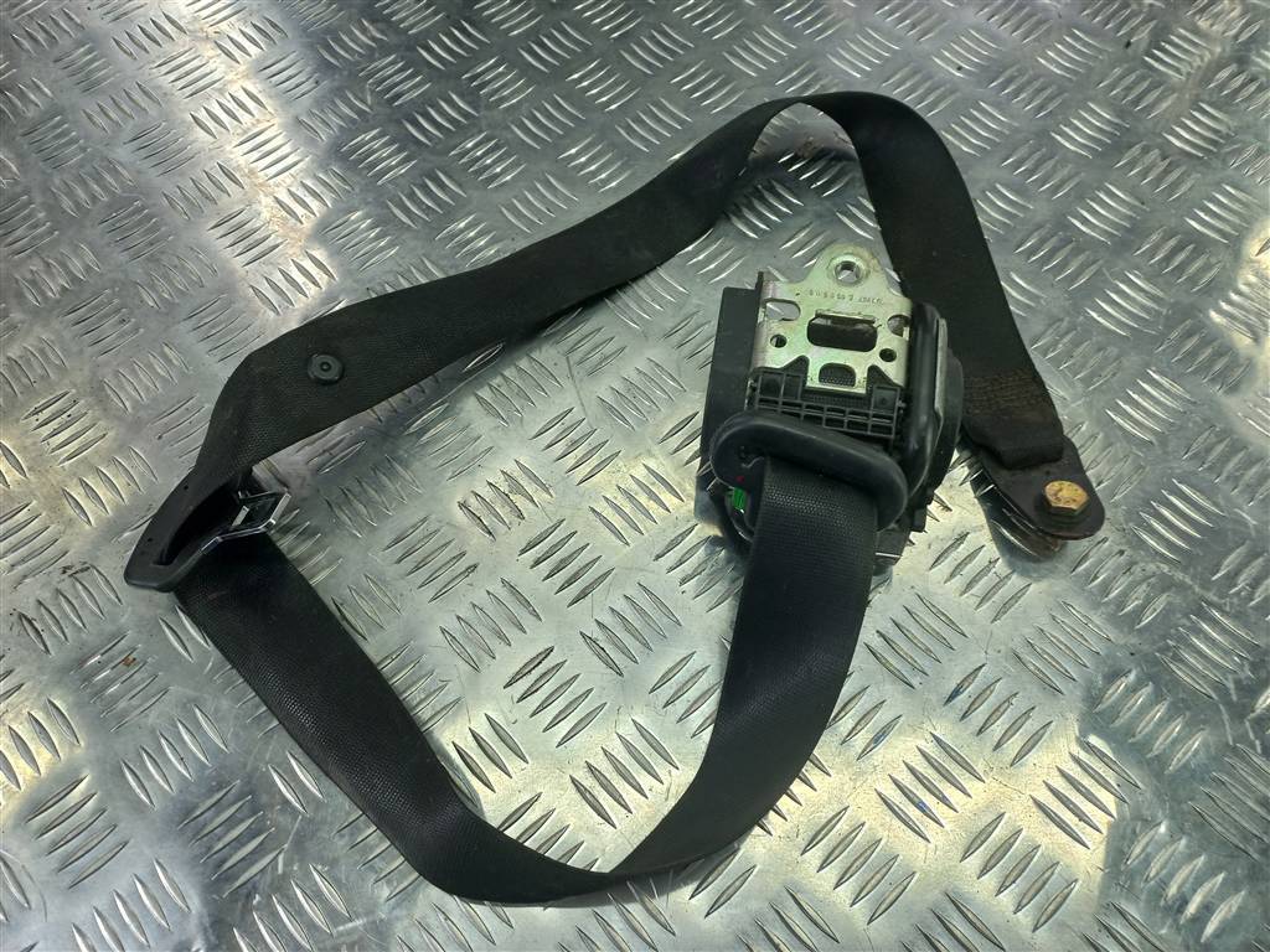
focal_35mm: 25
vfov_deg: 54.9
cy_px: 476
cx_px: 635
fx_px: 917
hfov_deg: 69.4
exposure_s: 1/50
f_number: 1.8
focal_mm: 4.6
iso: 40
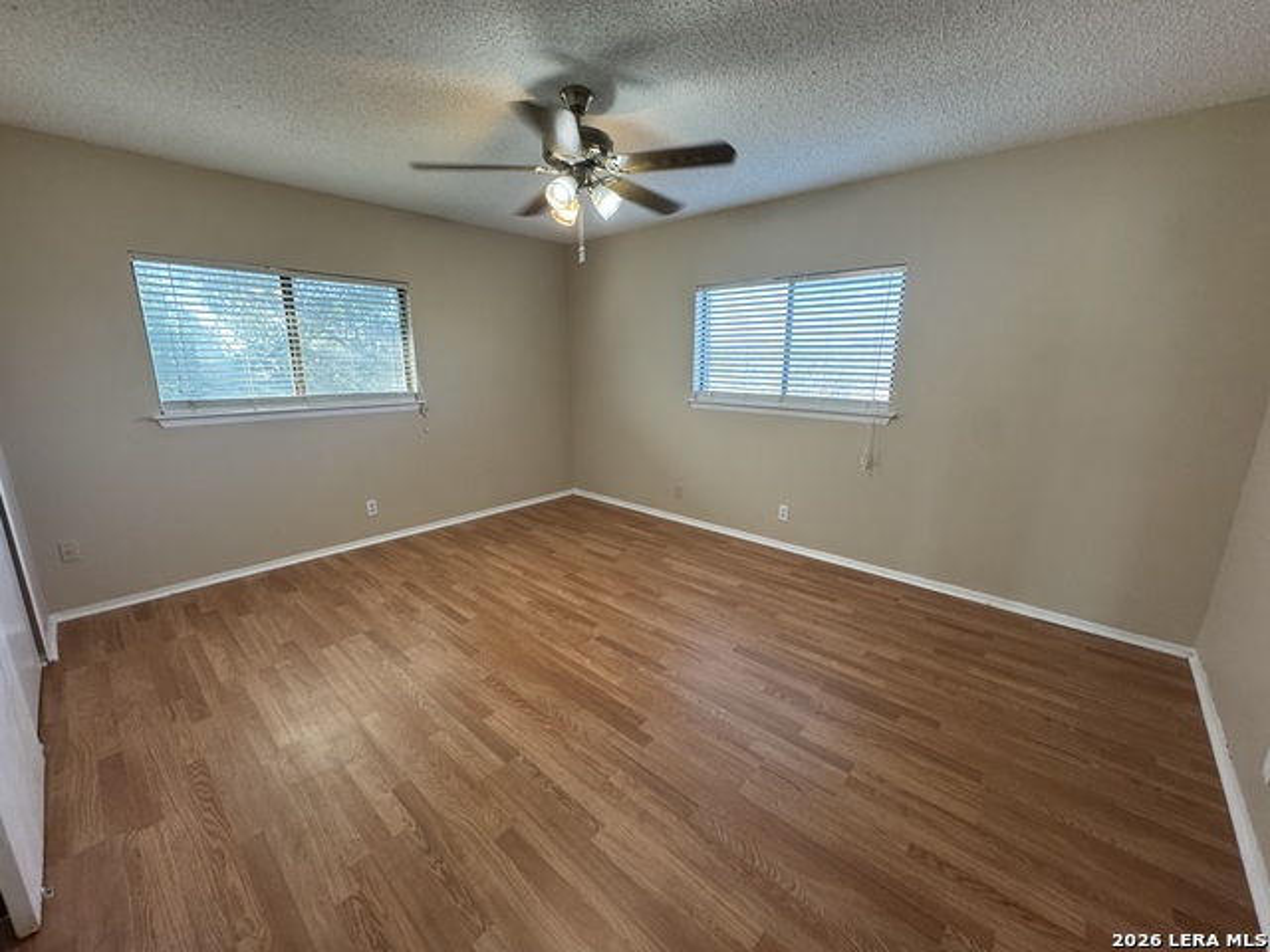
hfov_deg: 102.1
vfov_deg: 85.7
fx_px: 514
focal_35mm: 14
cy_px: 476
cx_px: 635
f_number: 2.2
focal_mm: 2.22
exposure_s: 1/120
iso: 250
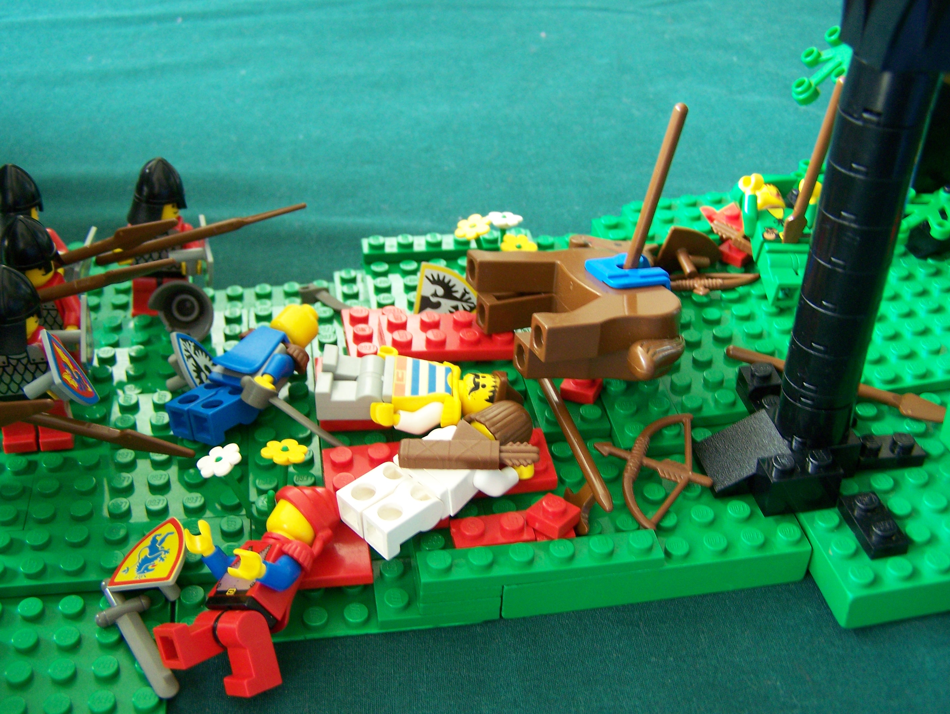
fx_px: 1044
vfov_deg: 37.8
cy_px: 357
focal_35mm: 38
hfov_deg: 48.9
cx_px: 475
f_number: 2.8
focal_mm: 6.3
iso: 160
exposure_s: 1/13
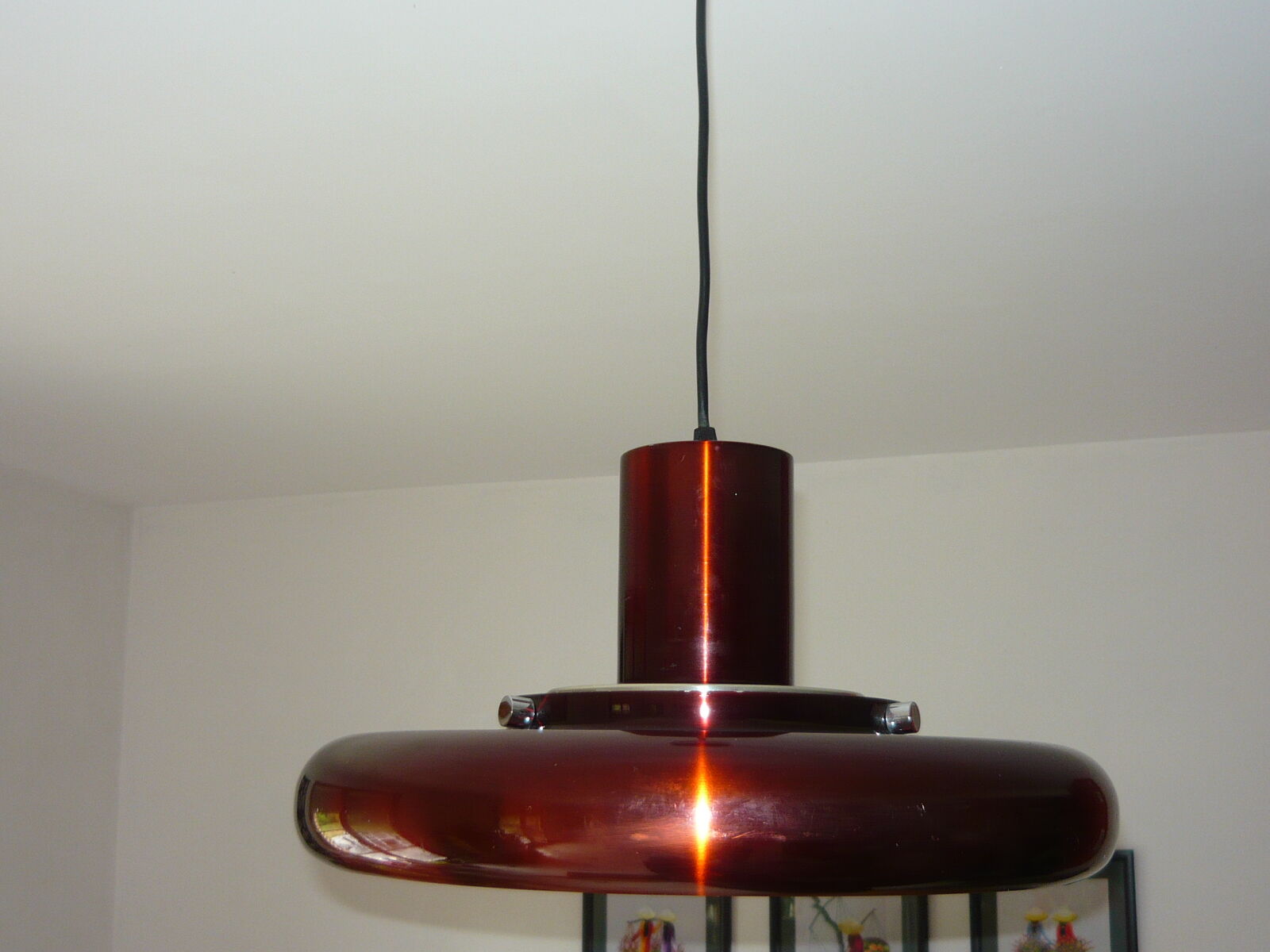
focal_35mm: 42
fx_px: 1541
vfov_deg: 34.3
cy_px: 476
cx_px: 635
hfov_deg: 44.8
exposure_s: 1/30
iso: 100
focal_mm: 5.5
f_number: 2.8
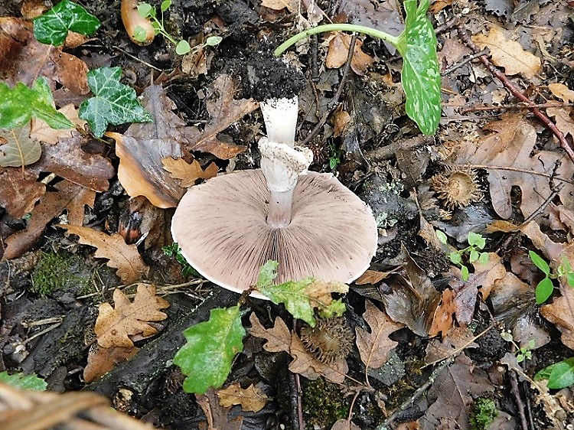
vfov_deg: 39.6
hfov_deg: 51.4
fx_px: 597
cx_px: 287
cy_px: 215
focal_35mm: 36
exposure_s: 1/5
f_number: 3.5
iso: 800
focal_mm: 6.3
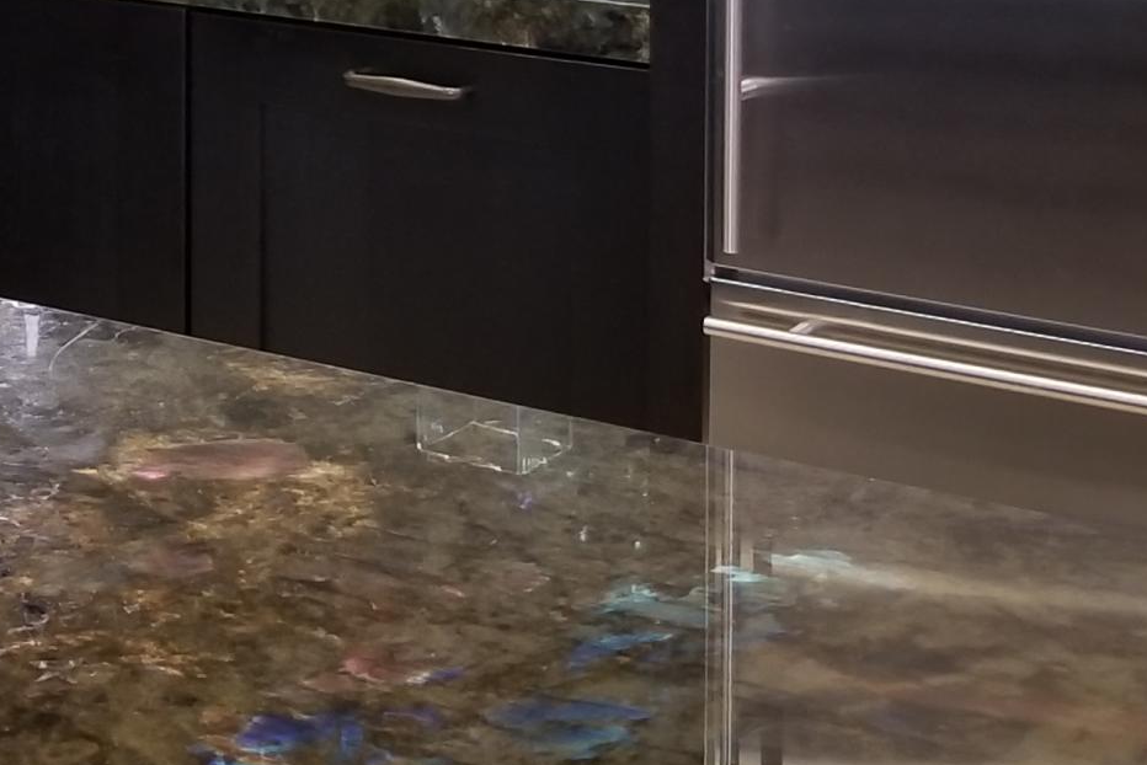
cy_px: -355
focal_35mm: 87
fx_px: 2773
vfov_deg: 14.7
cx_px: -123
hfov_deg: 22.1
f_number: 1.7
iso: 160
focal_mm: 4.25
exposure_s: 1/30
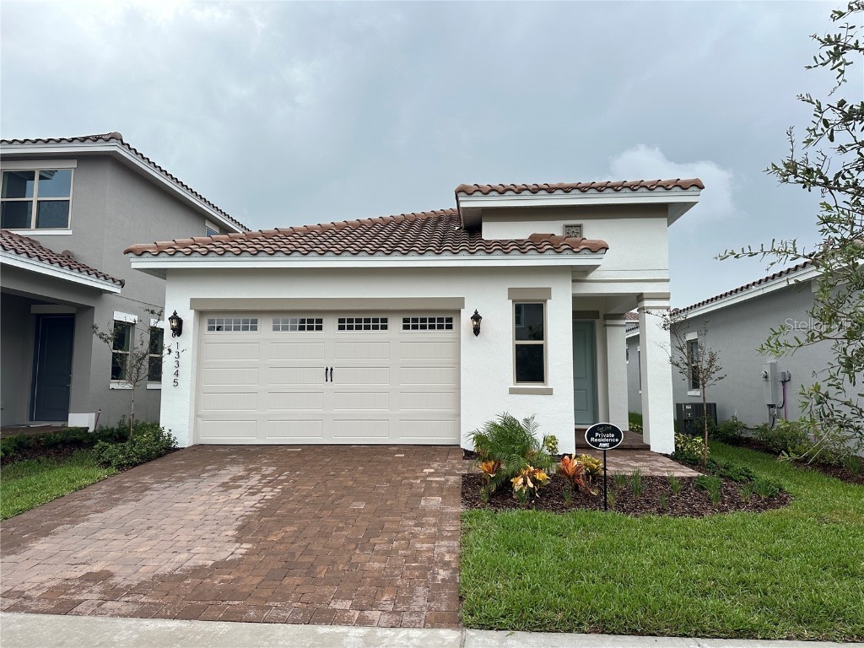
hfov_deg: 71.6
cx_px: 432
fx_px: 599
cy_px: 324
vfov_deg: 56.8
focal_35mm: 24
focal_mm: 6.86
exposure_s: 1/2967
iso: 80
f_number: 1.78
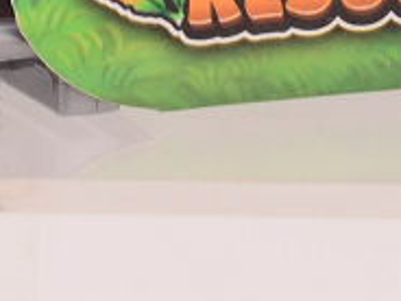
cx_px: -20
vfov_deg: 2.5
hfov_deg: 3.4
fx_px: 6742
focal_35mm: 582
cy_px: -392
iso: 100
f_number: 13
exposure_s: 1/15
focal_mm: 62
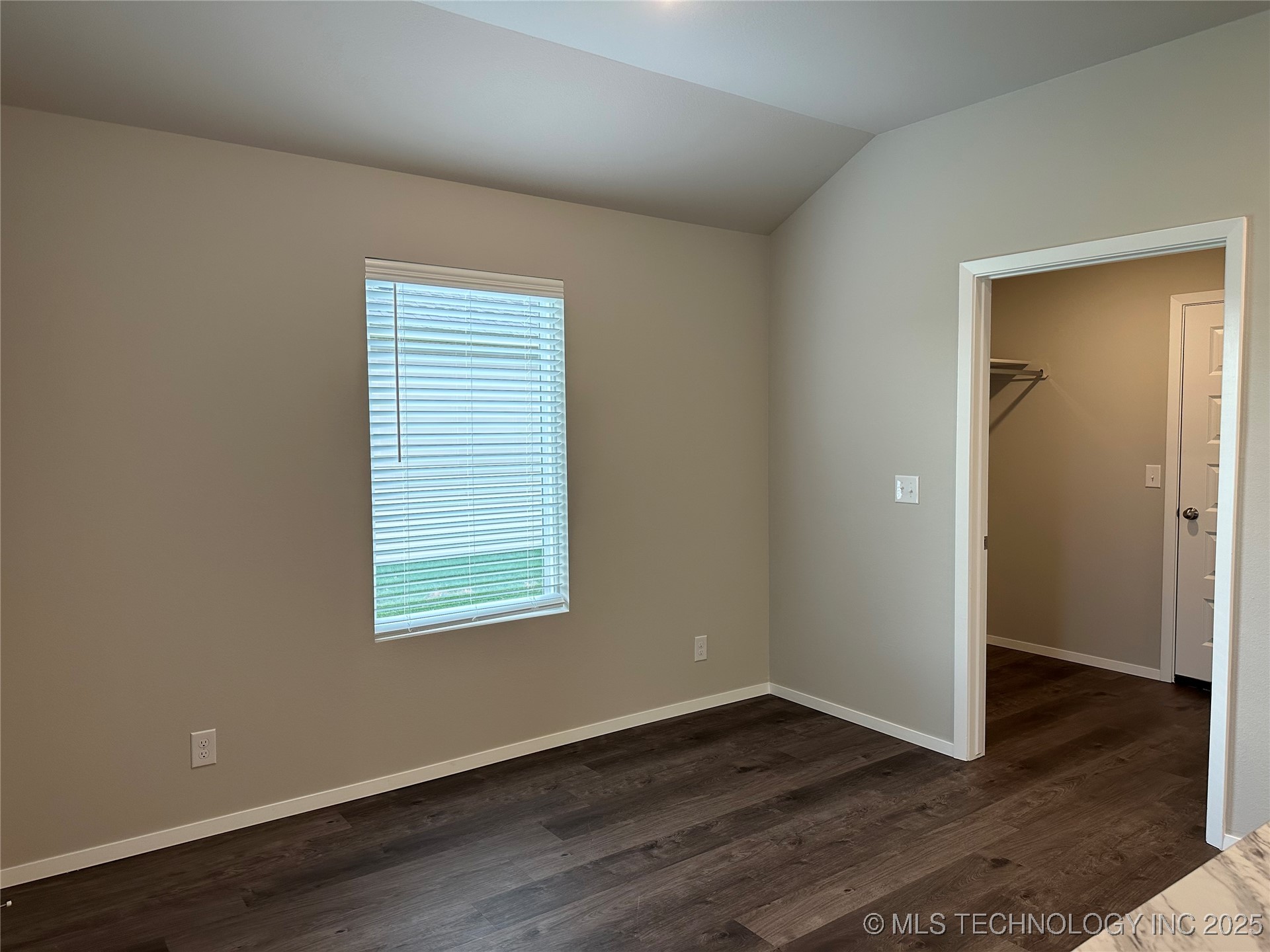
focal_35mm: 24
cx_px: 635
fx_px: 881
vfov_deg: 56.8
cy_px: 476
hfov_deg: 71.6
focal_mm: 6.86
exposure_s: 1/120
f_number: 1.78
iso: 160
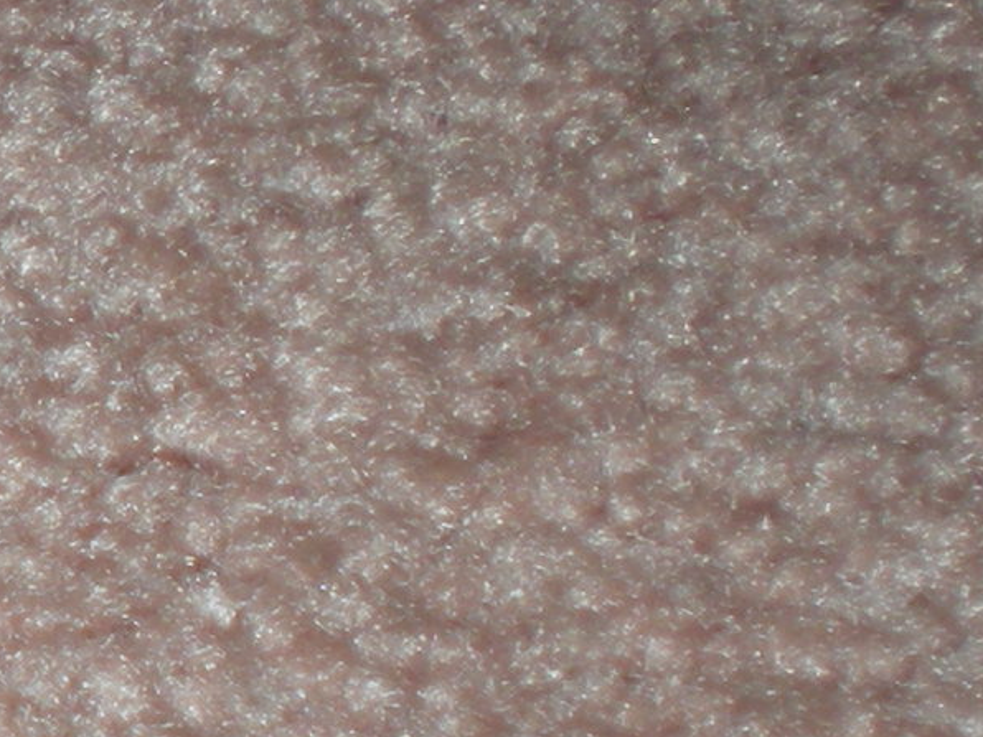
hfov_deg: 9.5
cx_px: -877
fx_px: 5566
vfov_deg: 7.6
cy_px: 409
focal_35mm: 196
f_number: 3.1
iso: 64
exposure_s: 1/60
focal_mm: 6.3
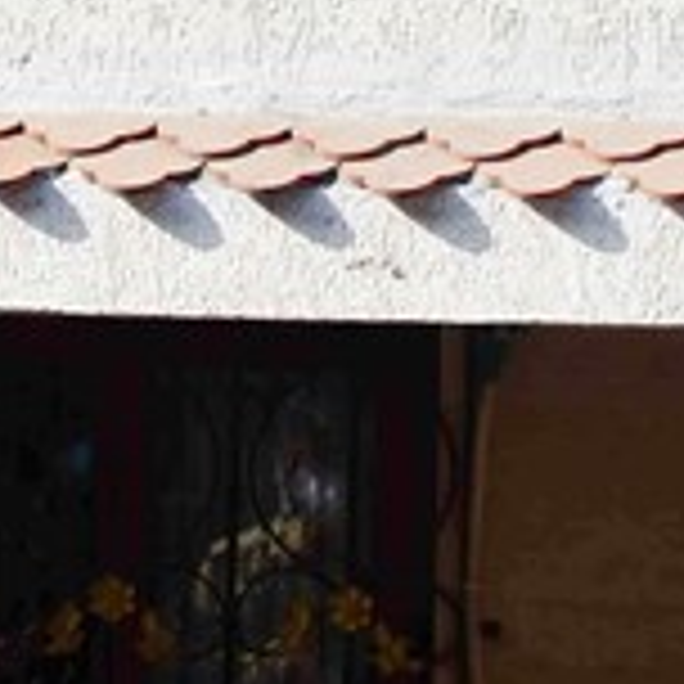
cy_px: 1181
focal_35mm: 535
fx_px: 11960
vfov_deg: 3.3
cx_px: -76
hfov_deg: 3.3
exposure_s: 1/640
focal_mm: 80
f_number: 4
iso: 100
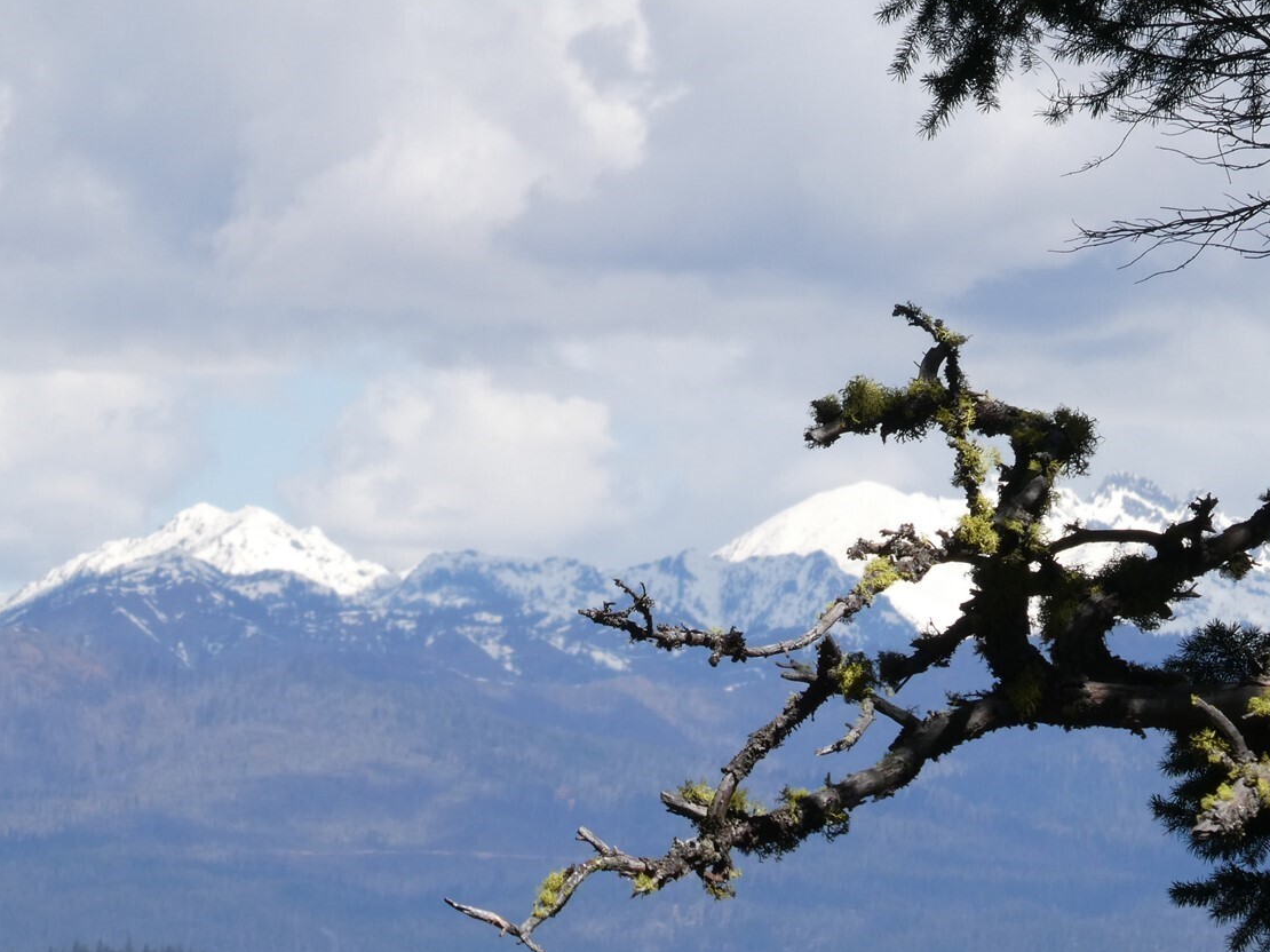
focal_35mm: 382
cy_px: 626
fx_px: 14012
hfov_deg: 5.2
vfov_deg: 3.9
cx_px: 492
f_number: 5.6
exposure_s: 1/500
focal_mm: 47.5
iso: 80
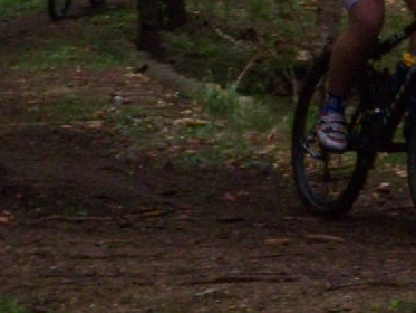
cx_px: 388
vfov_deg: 5.9
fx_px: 3017
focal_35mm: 251
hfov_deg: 7.9
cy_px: 20
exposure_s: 1/125
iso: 400
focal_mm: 19.2
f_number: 4.4
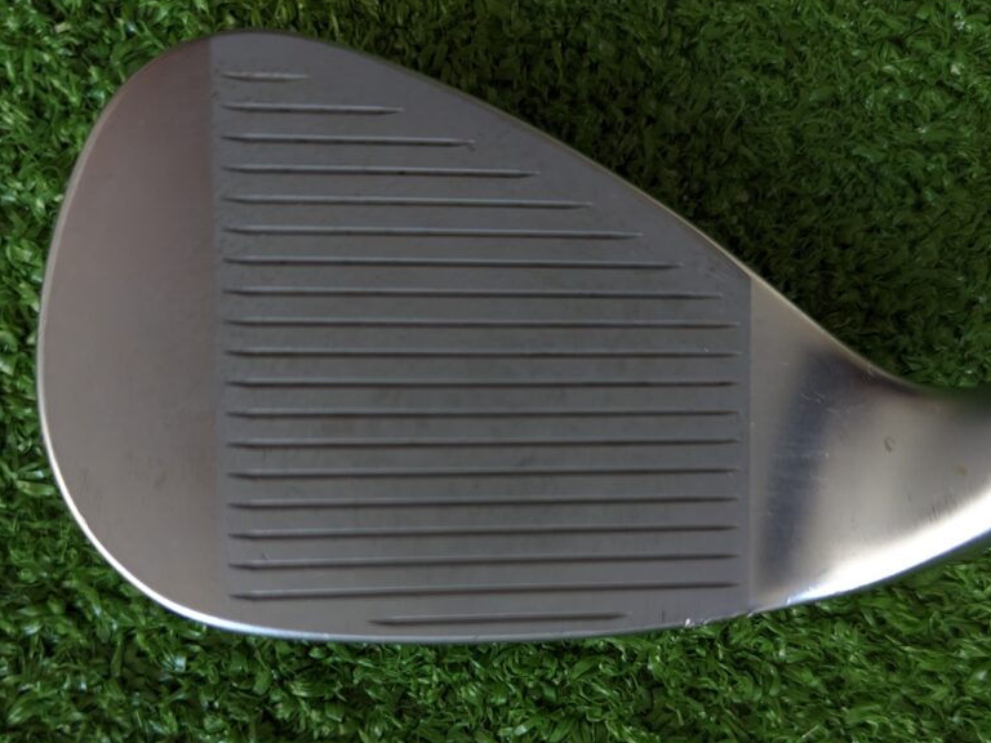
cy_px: 368
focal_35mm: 25
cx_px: 510
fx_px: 716
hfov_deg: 69.4
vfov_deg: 54.9
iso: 407
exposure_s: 1/90
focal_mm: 6.81
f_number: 1.85
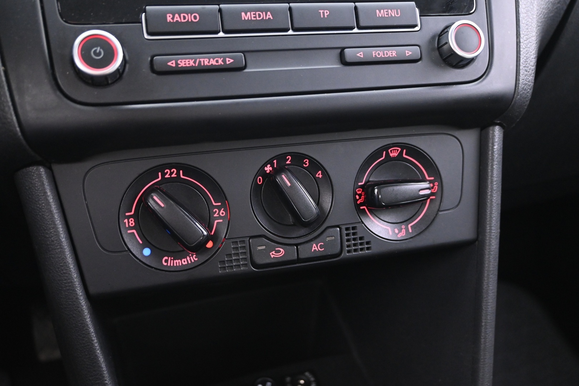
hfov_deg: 56.1
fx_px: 543
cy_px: 193
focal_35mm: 34
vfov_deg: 39.1
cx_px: 290
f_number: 4
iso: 2500
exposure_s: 1/5
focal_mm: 22.5
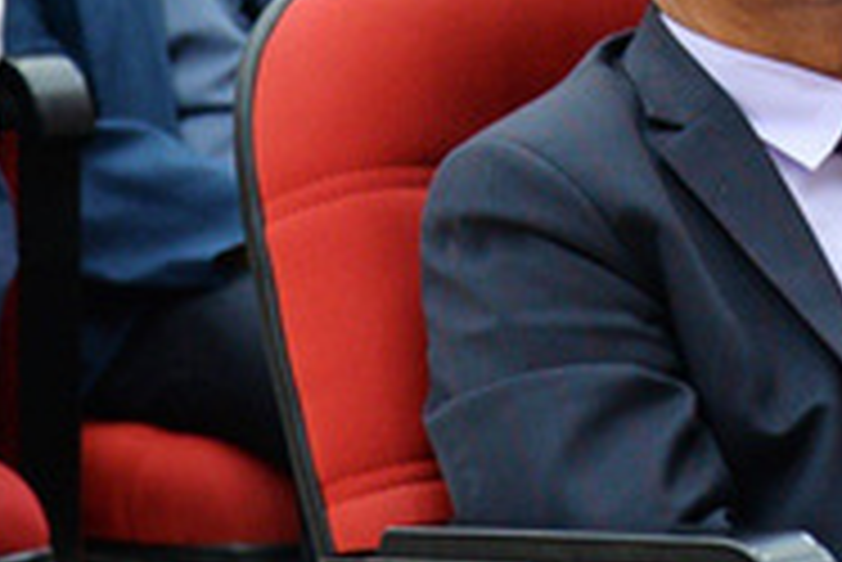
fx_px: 9011
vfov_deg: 3.6
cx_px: 941
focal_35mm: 385
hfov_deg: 5.3
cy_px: -153
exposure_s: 1/125
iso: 3200
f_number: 4
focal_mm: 120
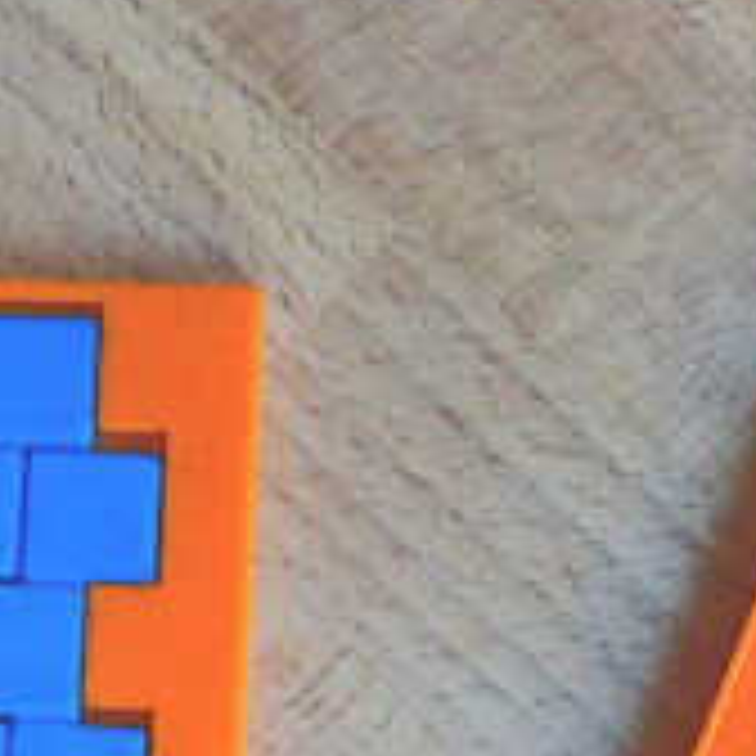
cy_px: 4
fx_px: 4003
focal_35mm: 162
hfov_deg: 10.8
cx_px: 464
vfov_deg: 10.7
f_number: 8
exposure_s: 1/1.6
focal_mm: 5.4
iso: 100
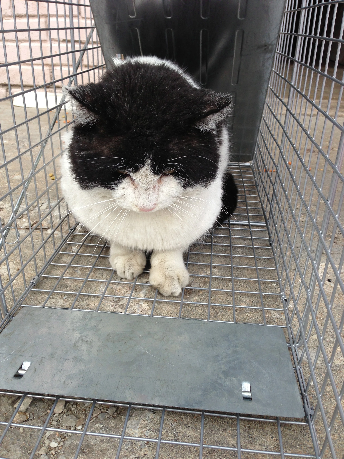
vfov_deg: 55.4
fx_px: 437
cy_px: 230
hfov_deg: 42.9
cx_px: 172
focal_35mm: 33
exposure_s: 1/122
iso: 50
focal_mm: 4.13
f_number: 2.4
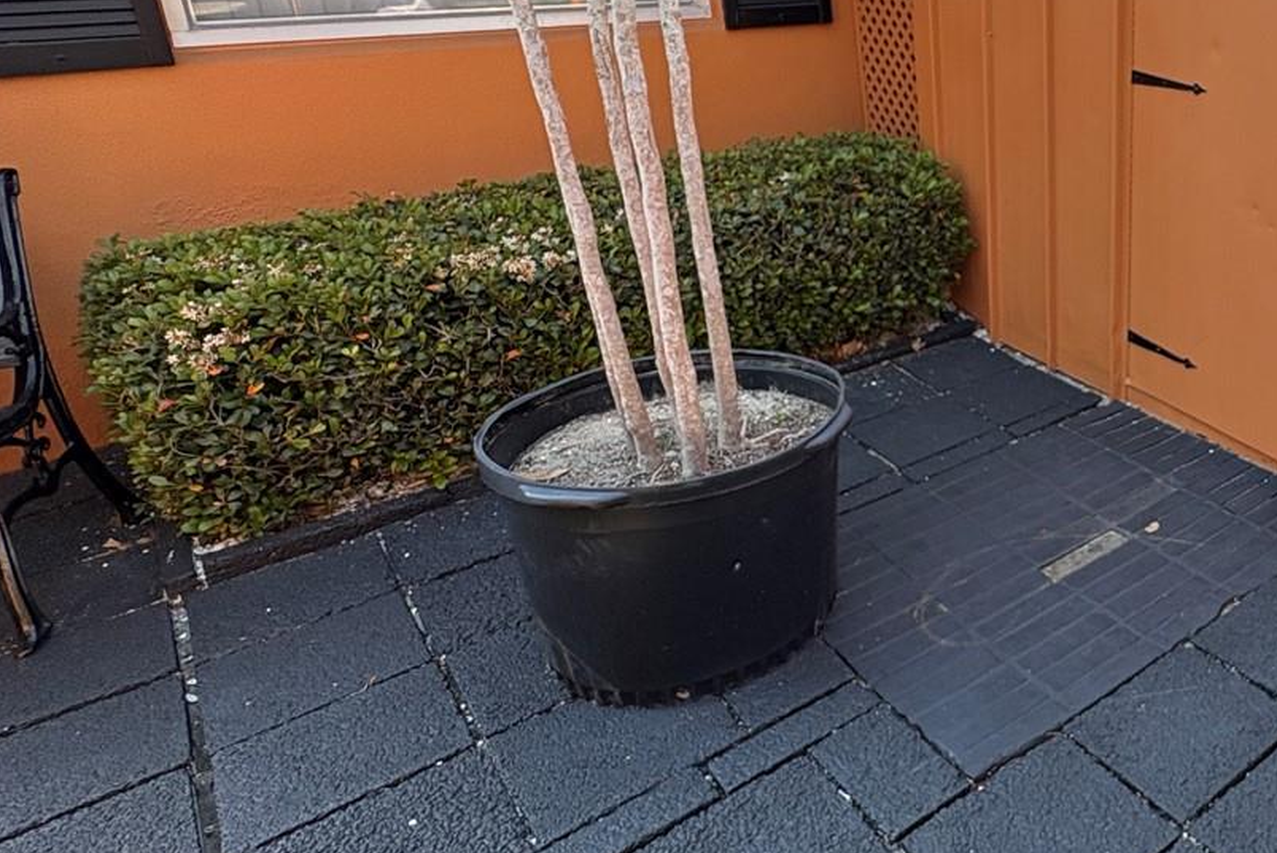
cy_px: 221
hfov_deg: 51.7
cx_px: 1260
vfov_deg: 43.7
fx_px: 1029
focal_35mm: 29
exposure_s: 1/247
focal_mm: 2.22
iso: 64
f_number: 2.2
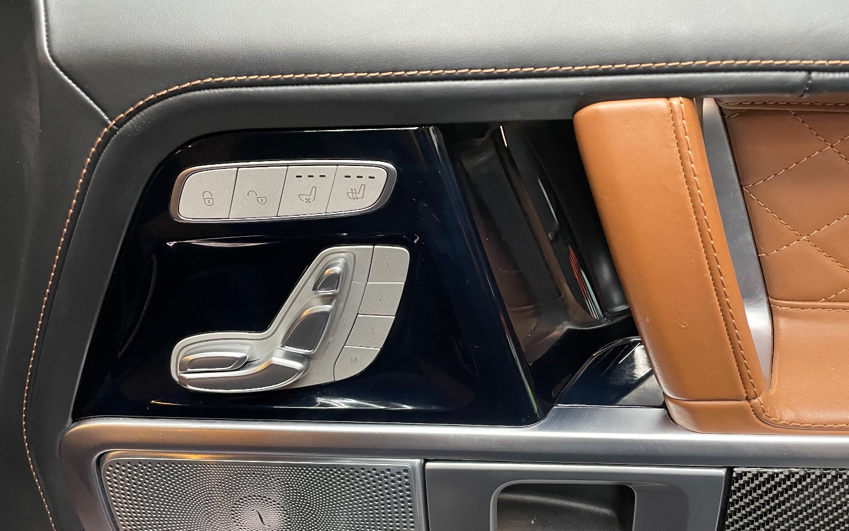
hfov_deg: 66.5
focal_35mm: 28
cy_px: 309
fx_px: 648
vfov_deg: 44.4
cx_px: 420
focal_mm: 4.2
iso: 500
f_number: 1.6
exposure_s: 1/46
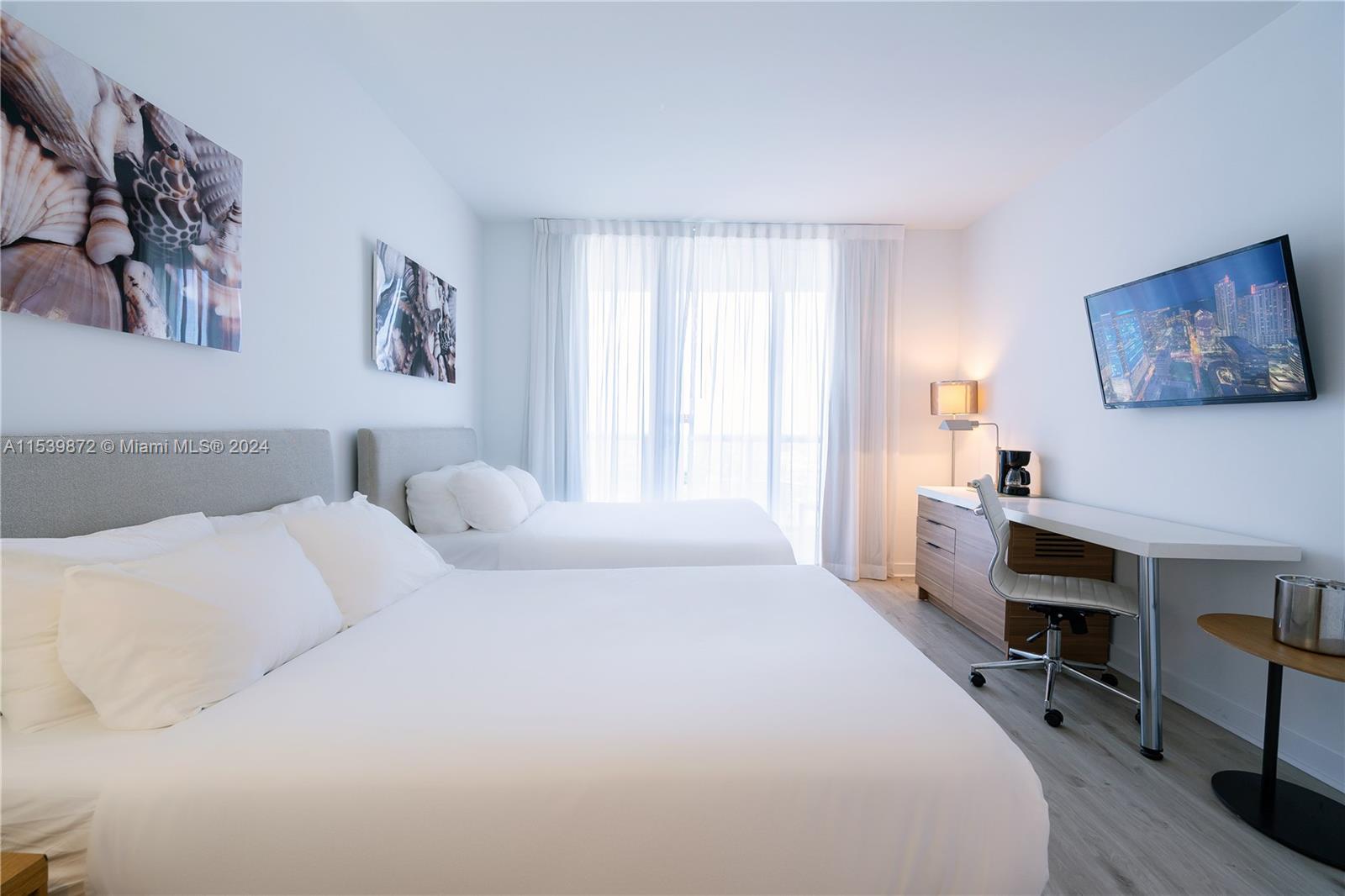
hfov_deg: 96.7
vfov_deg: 73.7
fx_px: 598
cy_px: 448
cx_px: 672
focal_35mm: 16
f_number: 5.6
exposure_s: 1/20
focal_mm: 16
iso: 100
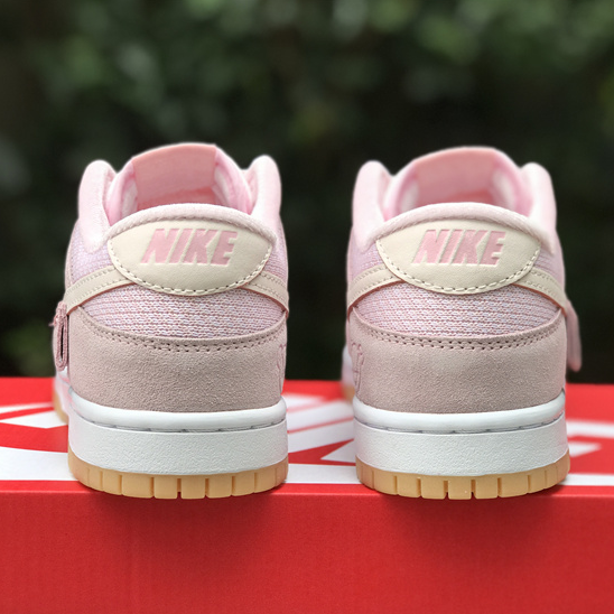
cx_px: 328
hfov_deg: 25.4
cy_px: 305
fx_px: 1365
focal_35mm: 68
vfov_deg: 25.4
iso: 20
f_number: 2.8
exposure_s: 1/108
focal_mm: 6.6
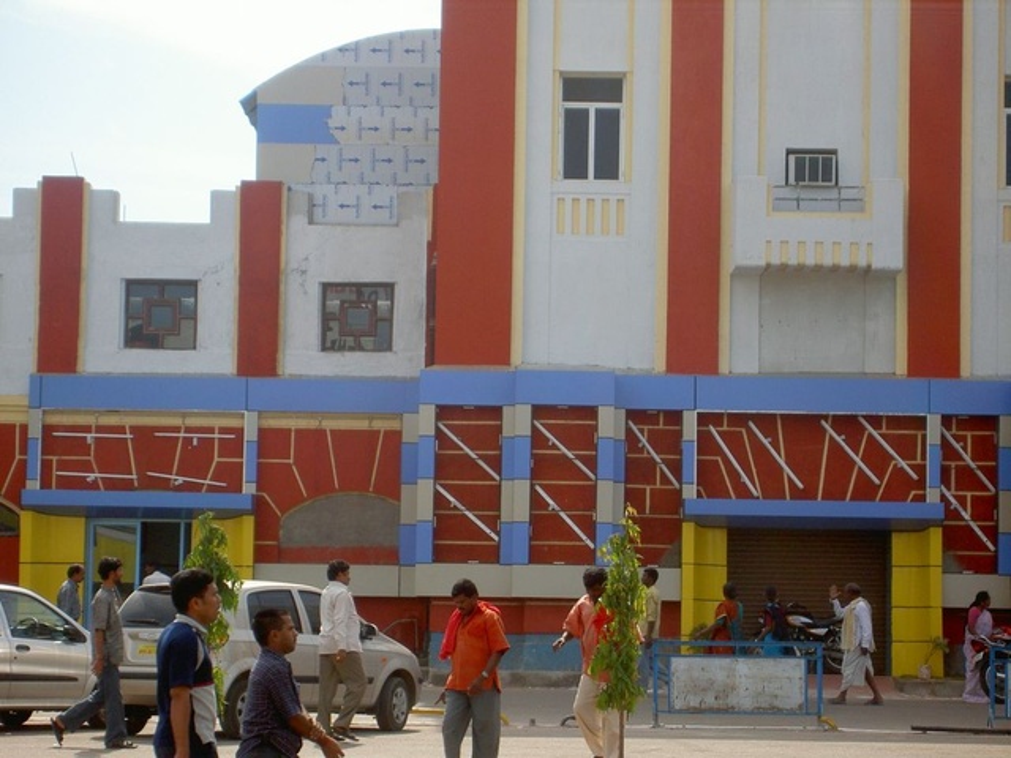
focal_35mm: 102
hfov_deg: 19.3
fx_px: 2979
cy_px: 379
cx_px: 506
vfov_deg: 14.5
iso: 50
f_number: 4.9
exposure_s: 1/200
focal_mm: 16.8
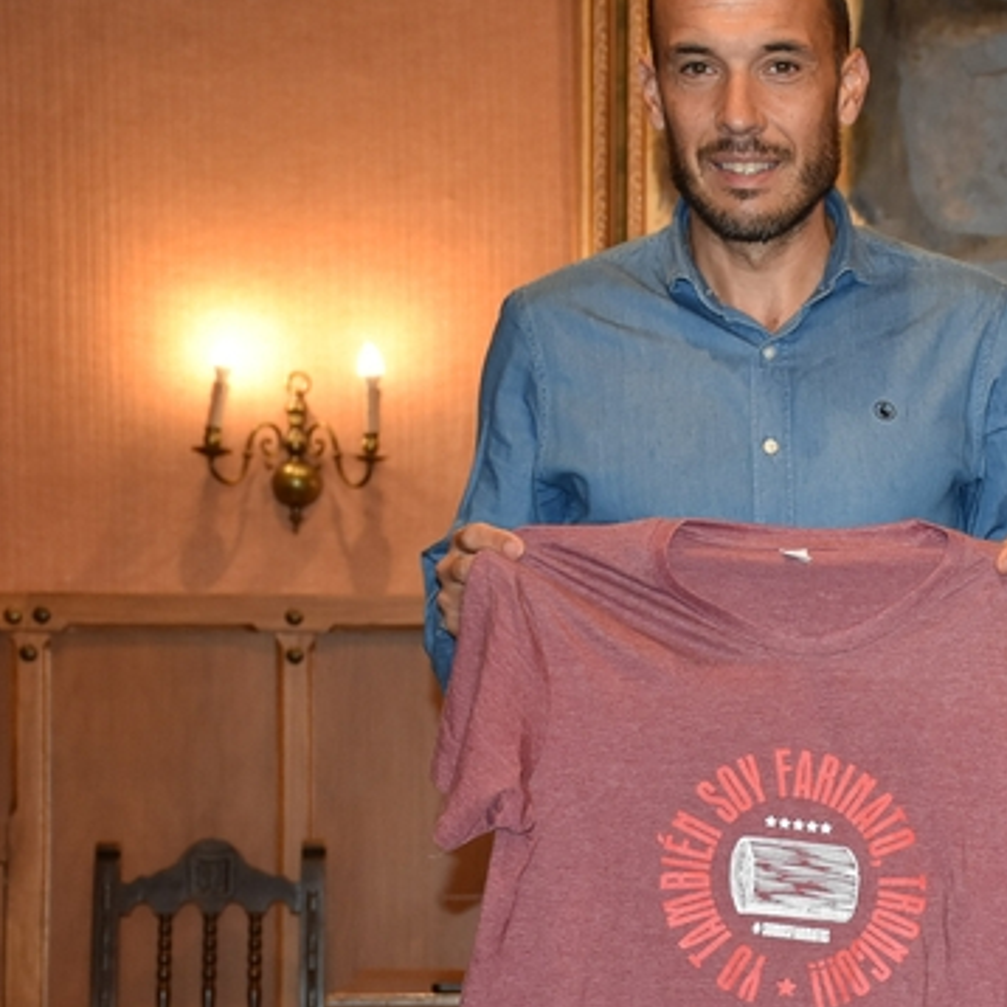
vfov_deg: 14.3
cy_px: 689
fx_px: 4015
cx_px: 1190
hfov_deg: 13.9
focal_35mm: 122
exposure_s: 1/60
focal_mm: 38
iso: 800
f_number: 4.2
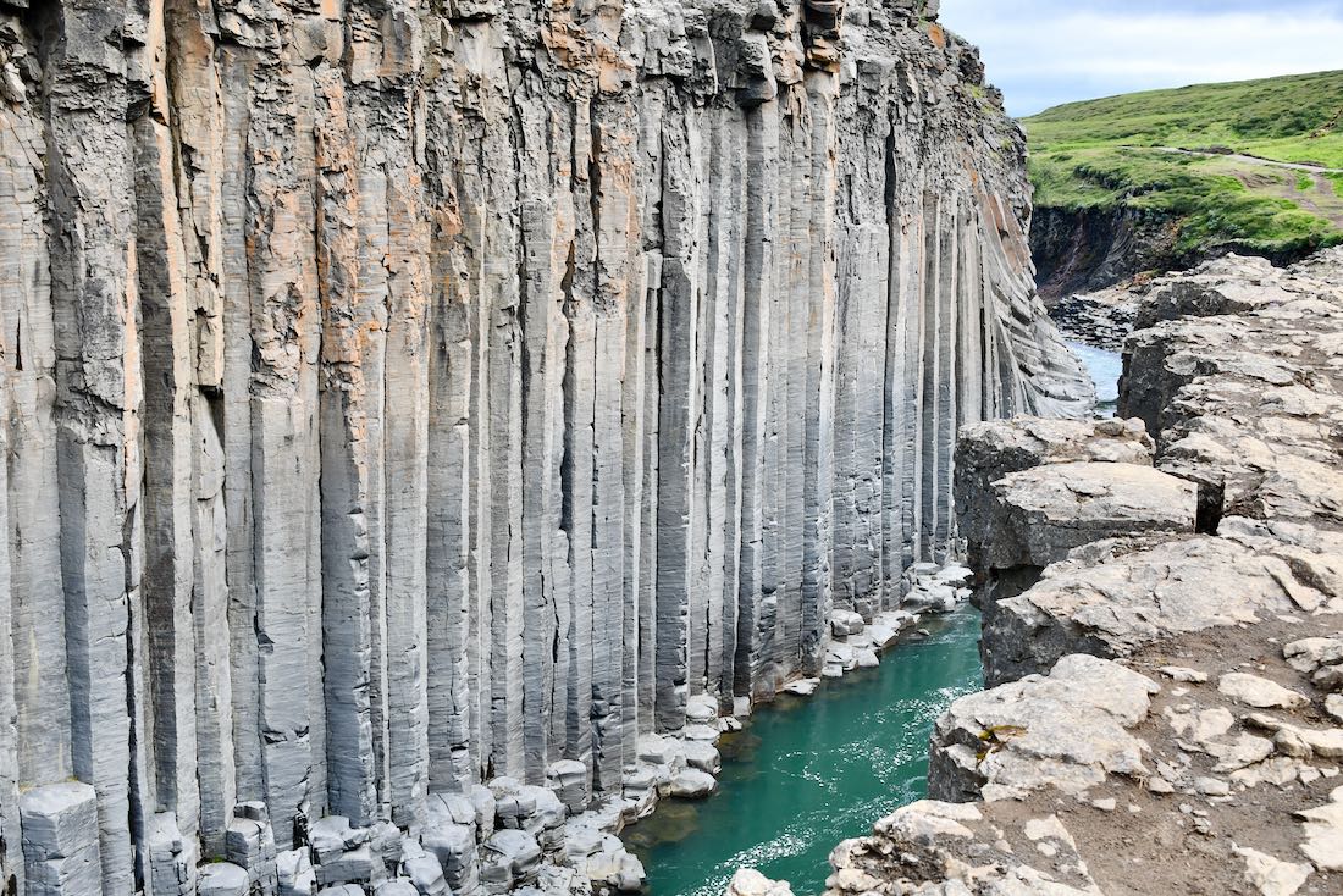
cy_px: 448
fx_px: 1567
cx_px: 672
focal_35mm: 42
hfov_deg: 46.4
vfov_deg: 31.9
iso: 200
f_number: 6.3
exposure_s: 1/250
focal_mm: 28
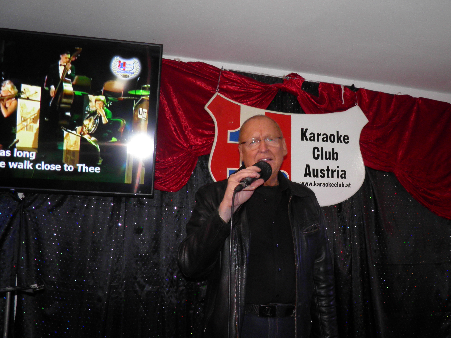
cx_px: 272
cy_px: 169
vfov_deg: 39.7
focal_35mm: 36
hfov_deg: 51.0
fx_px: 469
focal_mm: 4.9
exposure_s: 1/30
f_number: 2.8
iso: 100
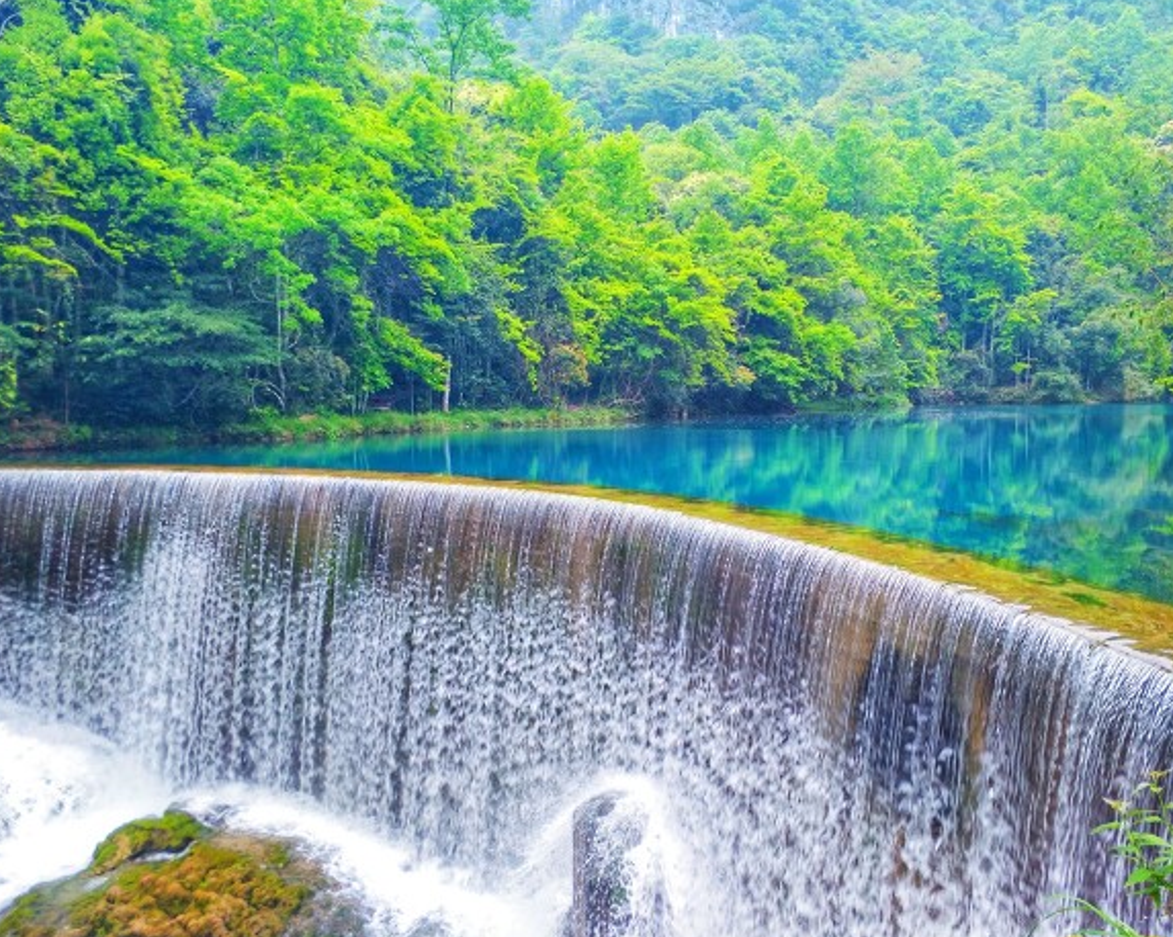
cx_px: 626
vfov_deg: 58.7
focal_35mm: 24
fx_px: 833
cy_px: 452
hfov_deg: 70.2
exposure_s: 1/113
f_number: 2
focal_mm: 3.79
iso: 50
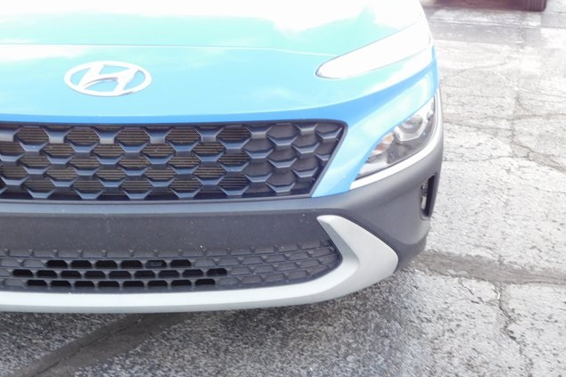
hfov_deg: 46.4
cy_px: 176
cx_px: 285
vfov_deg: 31.9
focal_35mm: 42
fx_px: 660
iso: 125
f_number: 3.6
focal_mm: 7.1
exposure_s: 1/50
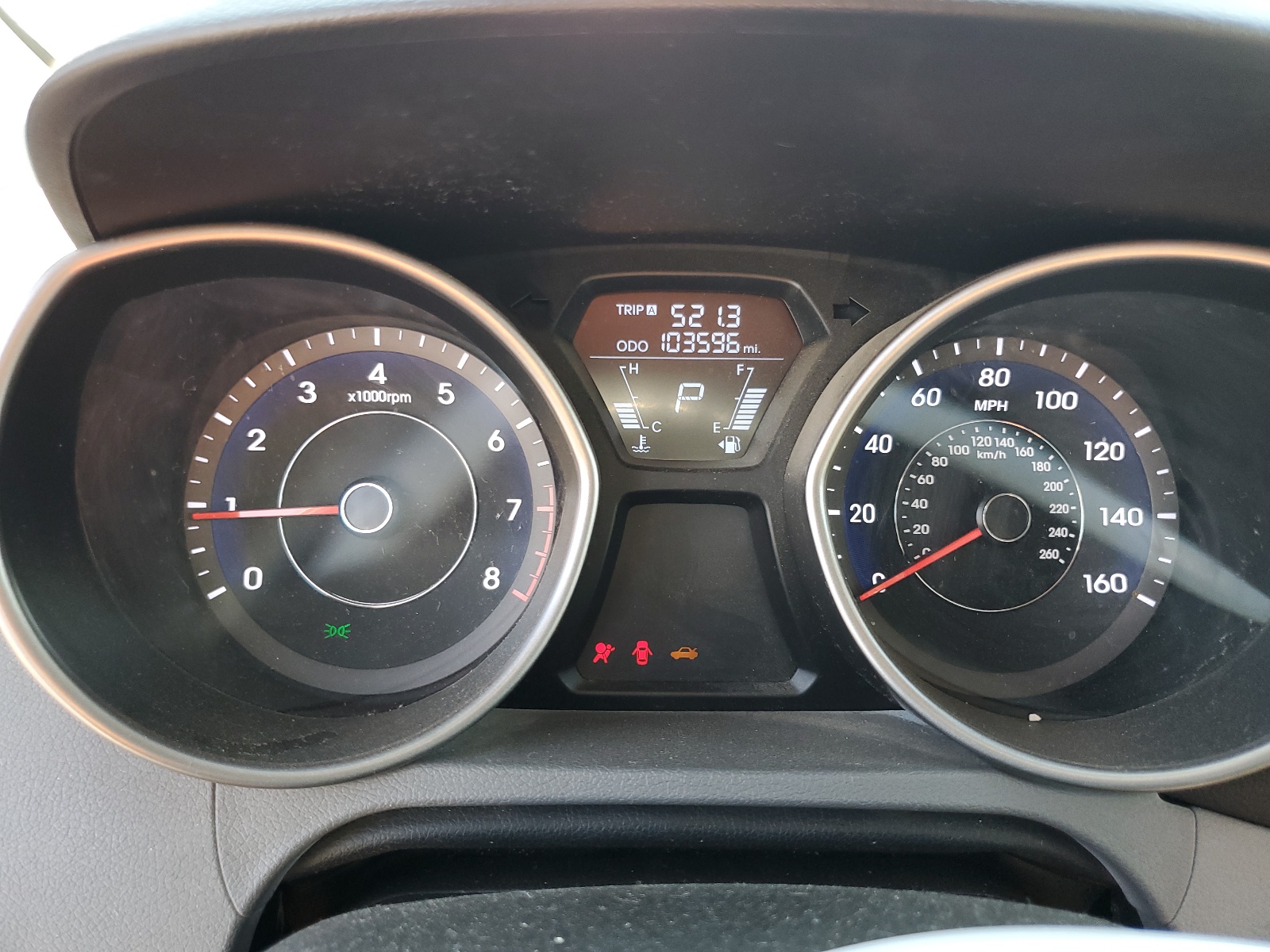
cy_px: 476
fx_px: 954
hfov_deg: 67.3
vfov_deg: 53.1
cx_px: 635
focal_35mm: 26
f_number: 1.5
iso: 82
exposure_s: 1/120
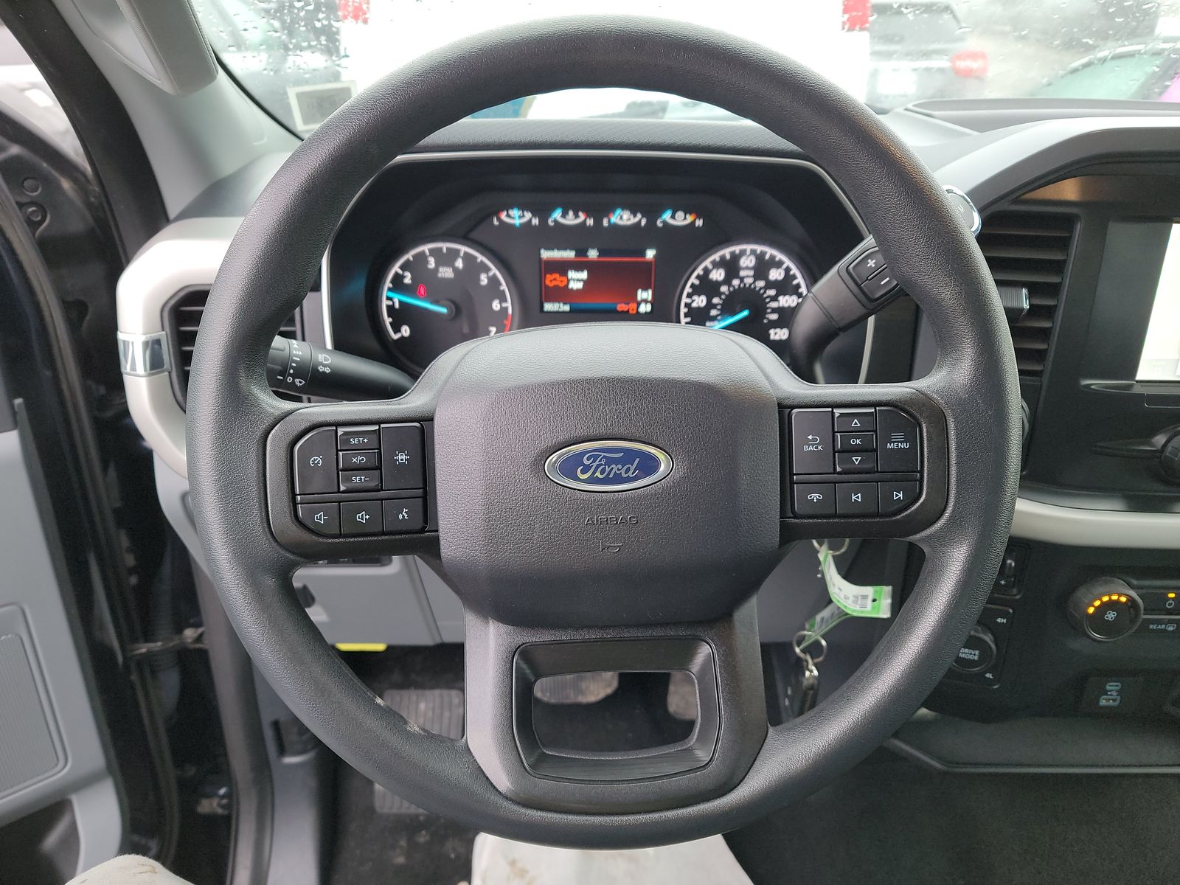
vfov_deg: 56.8
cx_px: 590
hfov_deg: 71.6
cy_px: 442
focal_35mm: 24
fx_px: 818
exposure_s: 1/59
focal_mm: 6.7
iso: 187
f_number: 1.8
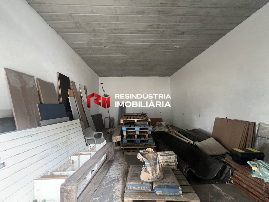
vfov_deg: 89.9
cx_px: 134
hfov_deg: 106.2
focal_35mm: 13
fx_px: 101
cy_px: 101
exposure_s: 1/60
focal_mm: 1.57
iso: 400
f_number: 1.8
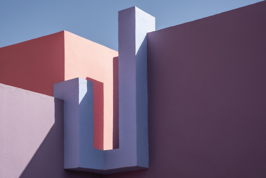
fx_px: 554
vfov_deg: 18.2
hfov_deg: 27.0
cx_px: 133
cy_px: 89
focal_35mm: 75
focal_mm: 75
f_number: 13
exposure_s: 1/200
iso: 200
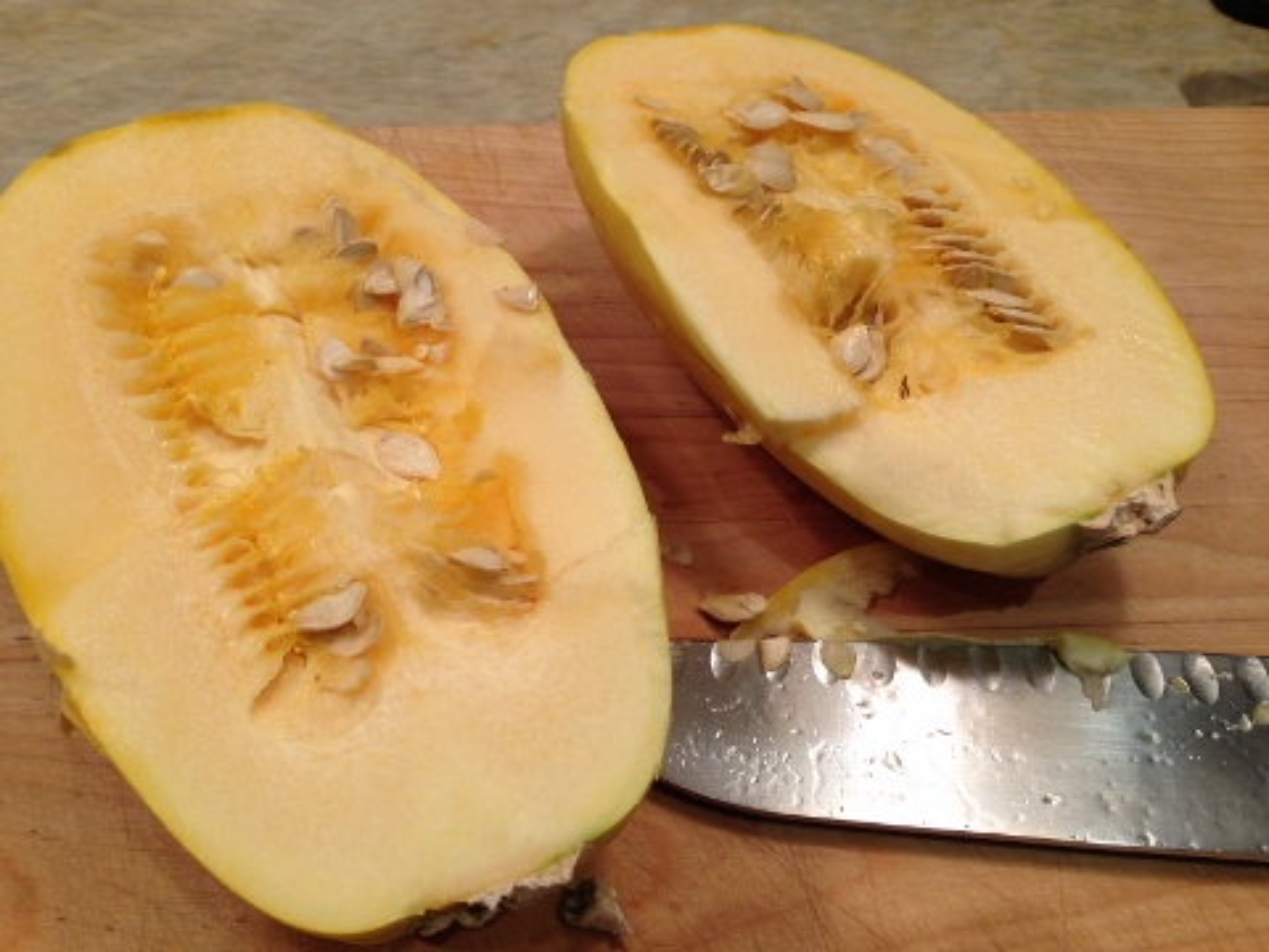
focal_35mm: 33
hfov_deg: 55.4
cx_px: 634
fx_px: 1210
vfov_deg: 42.9
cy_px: 476
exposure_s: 1/20
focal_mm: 4.12
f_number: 2.4
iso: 64
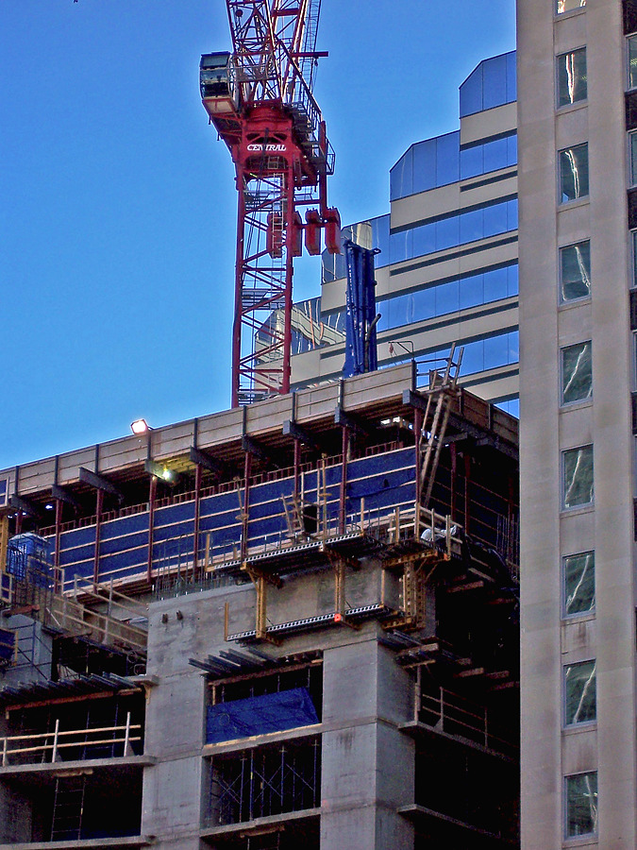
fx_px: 3239
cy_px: 425
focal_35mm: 132
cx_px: 318
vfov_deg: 14.9
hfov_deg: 11.2
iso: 80
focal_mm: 22
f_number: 4.8
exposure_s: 1/350
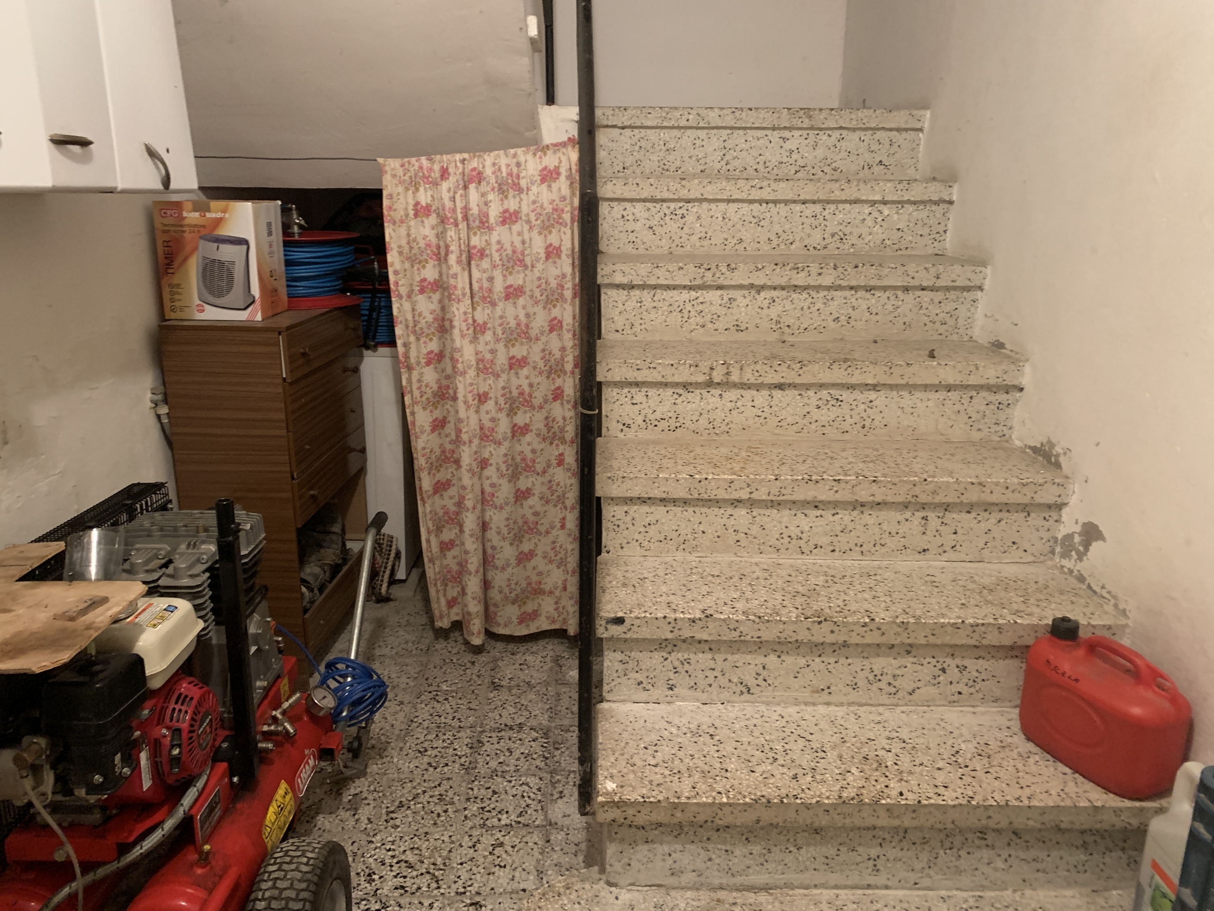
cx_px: 607
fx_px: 912
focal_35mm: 26
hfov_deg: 67.3
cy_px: 456
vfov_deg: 53.1
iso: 500
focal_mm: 4.25
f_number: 1.8
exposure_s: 1/25
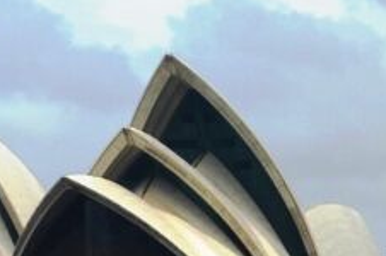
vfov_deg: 3.2
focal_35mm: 421
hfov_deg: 4.9
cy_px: 319
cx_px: -126
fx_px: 4508
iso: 100
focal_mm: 62
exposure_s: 1/250
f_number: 8
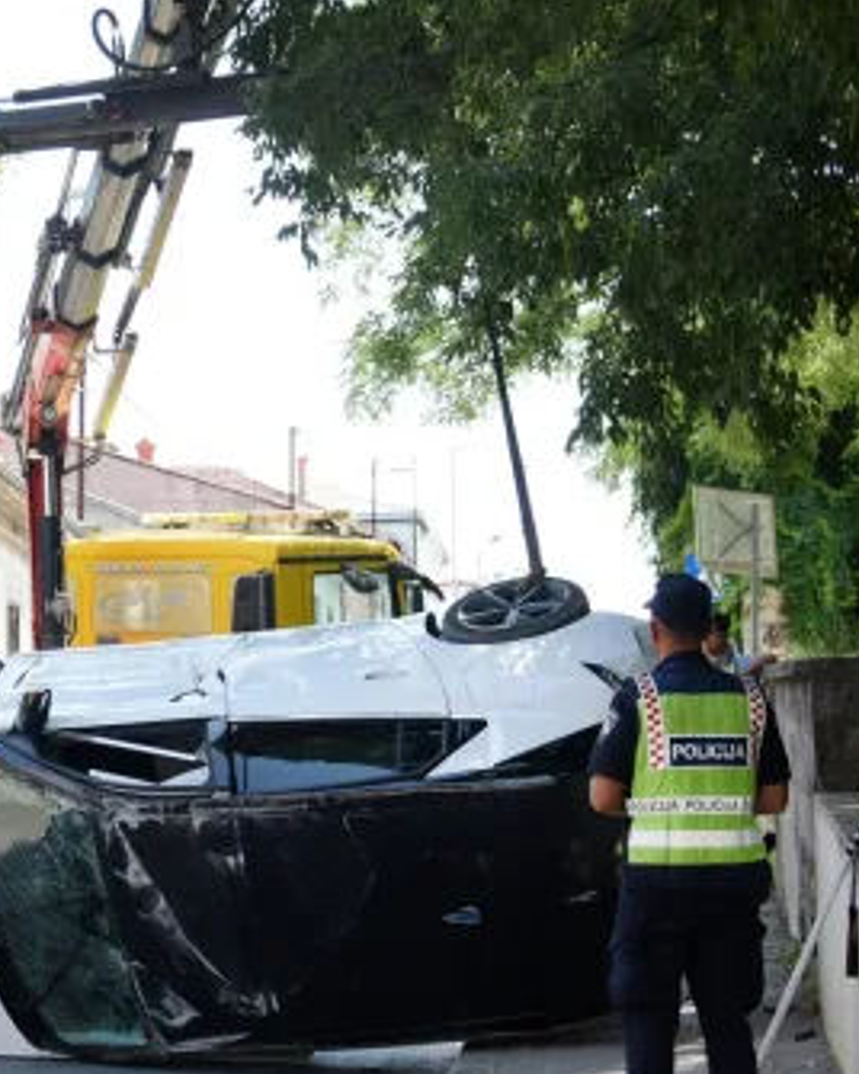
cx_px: -186
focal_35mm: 132
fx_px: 4195
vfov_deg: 14.6
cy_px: 470
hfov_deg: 11.4
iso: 640
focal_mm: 62
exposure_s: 1/800
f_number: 4.8
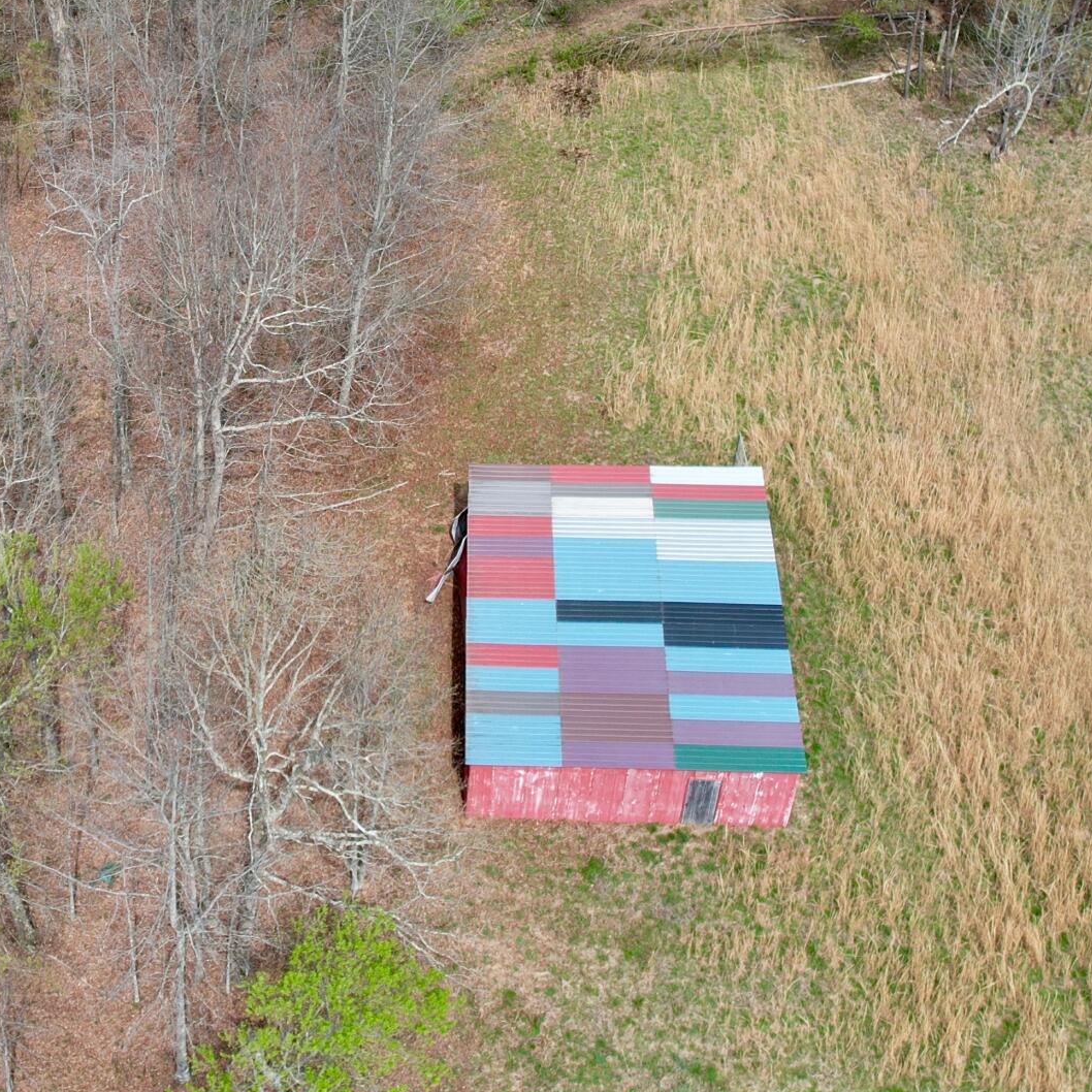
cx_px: 239
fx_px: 1892
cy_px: 200
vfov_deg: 31.3
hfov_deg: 31.5
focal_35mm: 53
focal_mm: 8.38
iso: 100
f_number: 2.8
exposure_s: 1/120
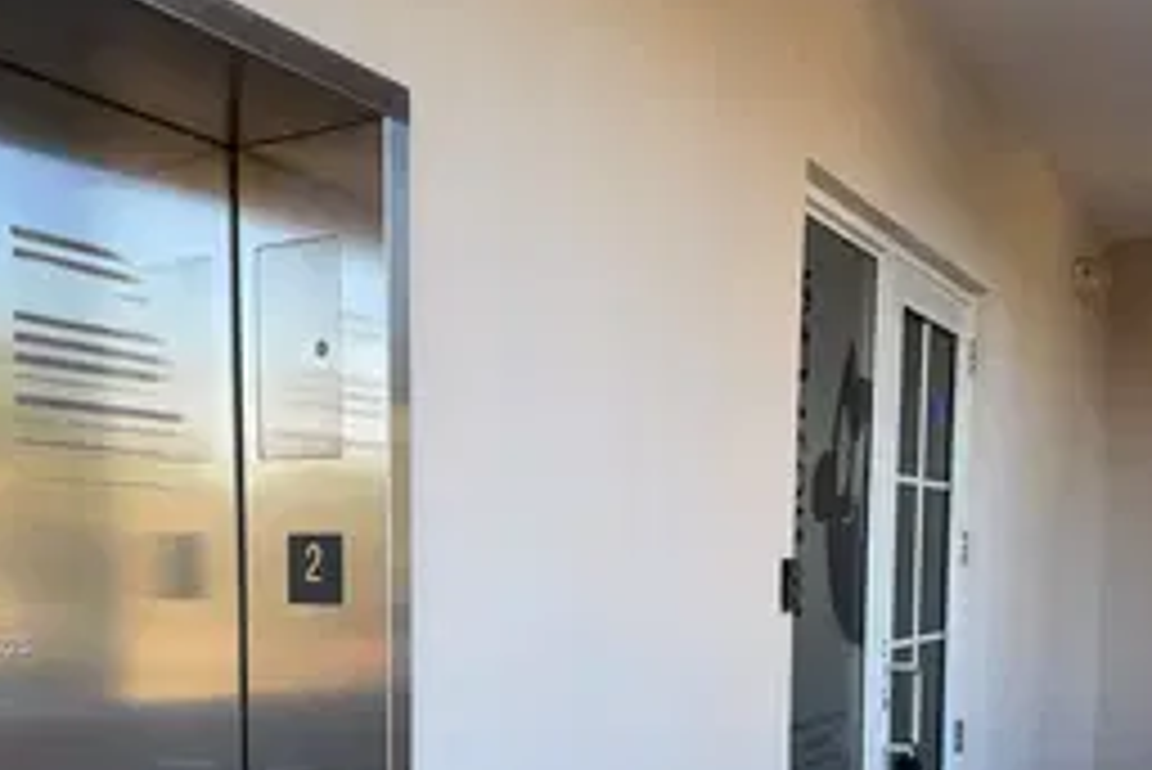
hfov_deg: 49.5
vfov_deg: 33.0
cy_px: 648
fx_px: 1249
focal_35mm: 39
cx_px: 572
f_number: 1.78
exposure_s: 1/504
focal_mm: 6.76
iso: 100
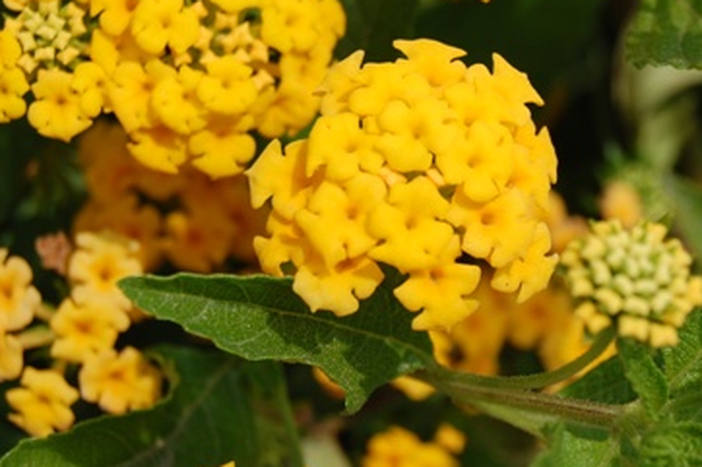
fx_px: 2843
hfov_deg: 14.0
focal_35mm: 146
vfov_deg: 9.4
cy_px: 109
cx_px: 491
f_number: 8
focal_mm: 55
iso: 200
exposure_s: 1/500
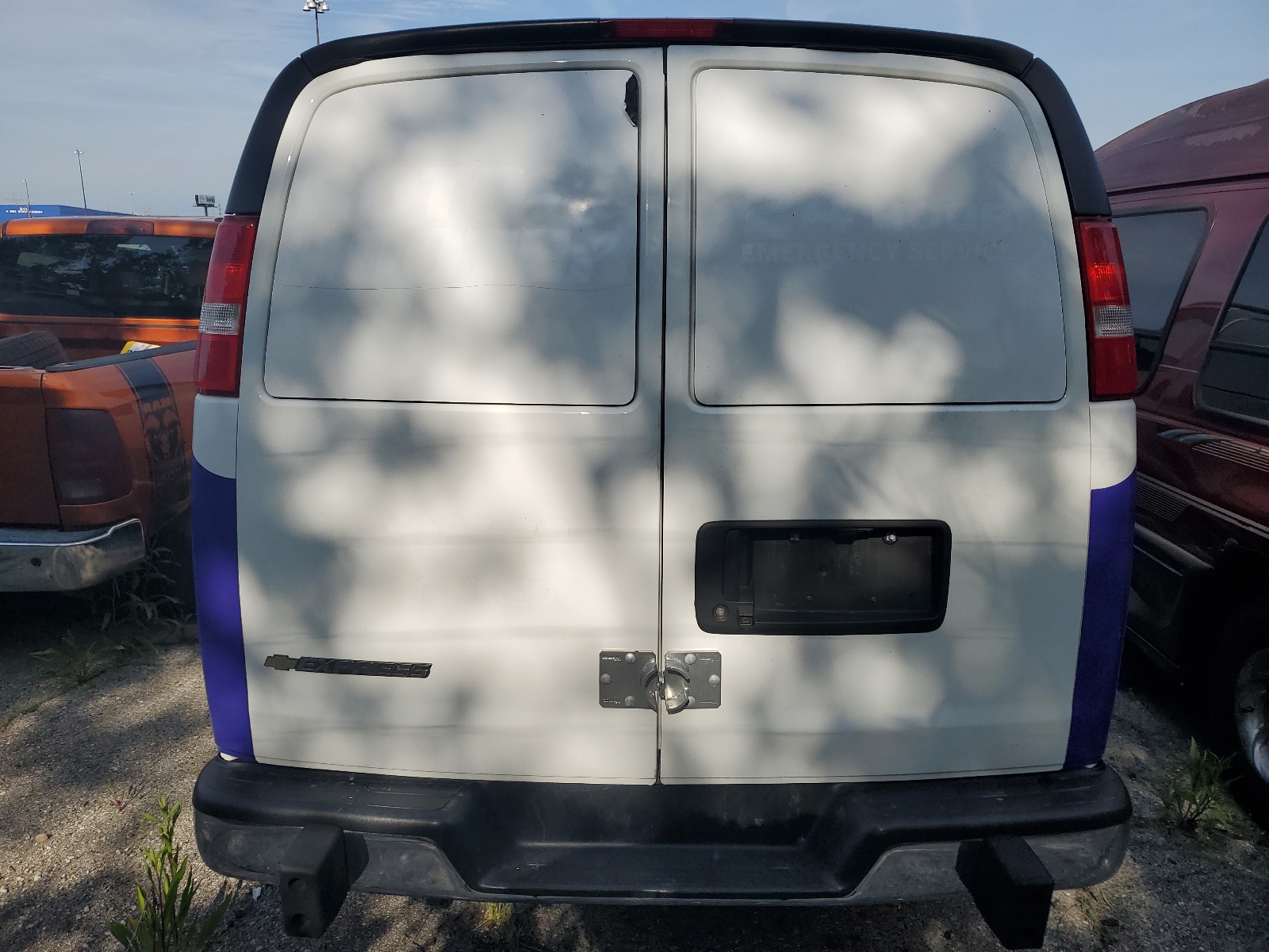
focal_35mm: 26
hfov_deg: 67.3
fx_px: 953
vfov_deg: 53.1
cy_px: 476
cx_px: 634
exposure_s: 1/10000
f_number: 1.5
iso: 50
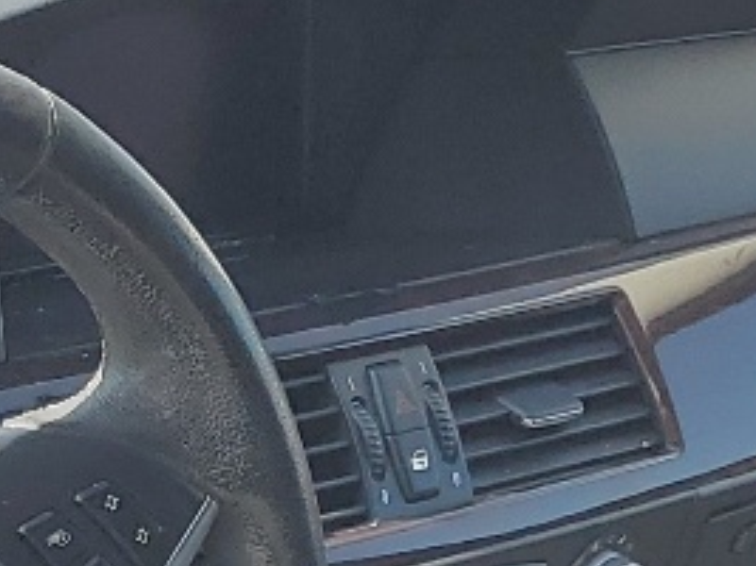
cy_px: 1551
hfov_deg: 12.3
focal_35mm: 156
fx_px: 3405
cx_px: -198
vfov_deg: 8.4
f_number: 1.5
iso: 50
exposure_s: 1/556
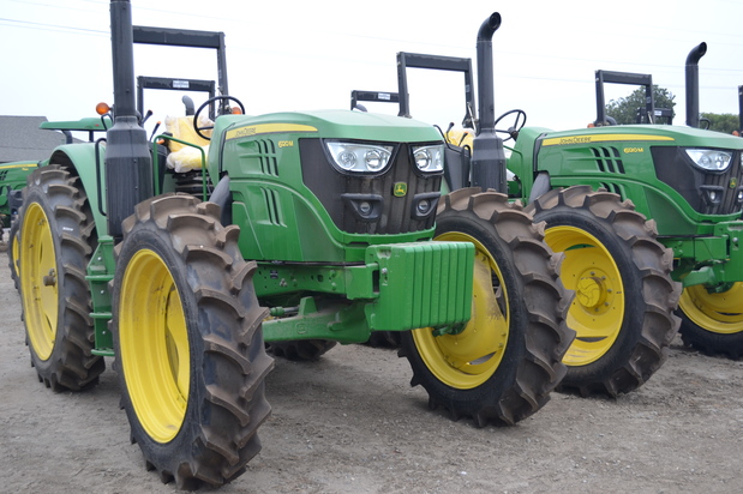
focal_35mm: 42
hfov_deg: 46.4
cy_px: 247
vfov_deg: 31.9
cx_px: 372
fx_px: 866
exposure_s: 1/100
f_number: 5
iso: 400
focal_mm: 28
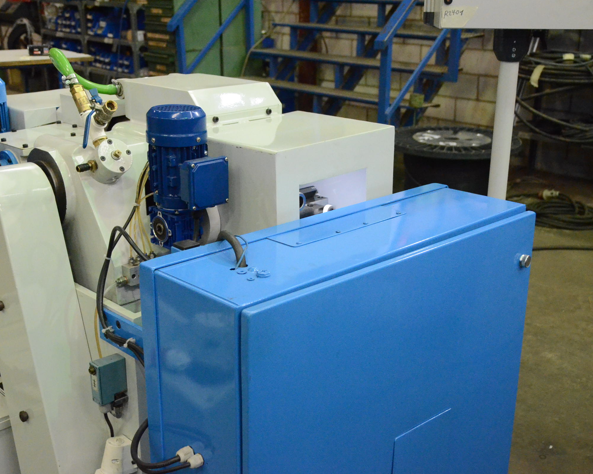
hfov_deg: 41.2
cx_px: 299
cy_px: 233
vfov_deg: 33.4
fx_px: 790
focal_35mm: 45
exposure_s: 1/400
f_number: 3.8
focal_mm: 26
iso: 6400
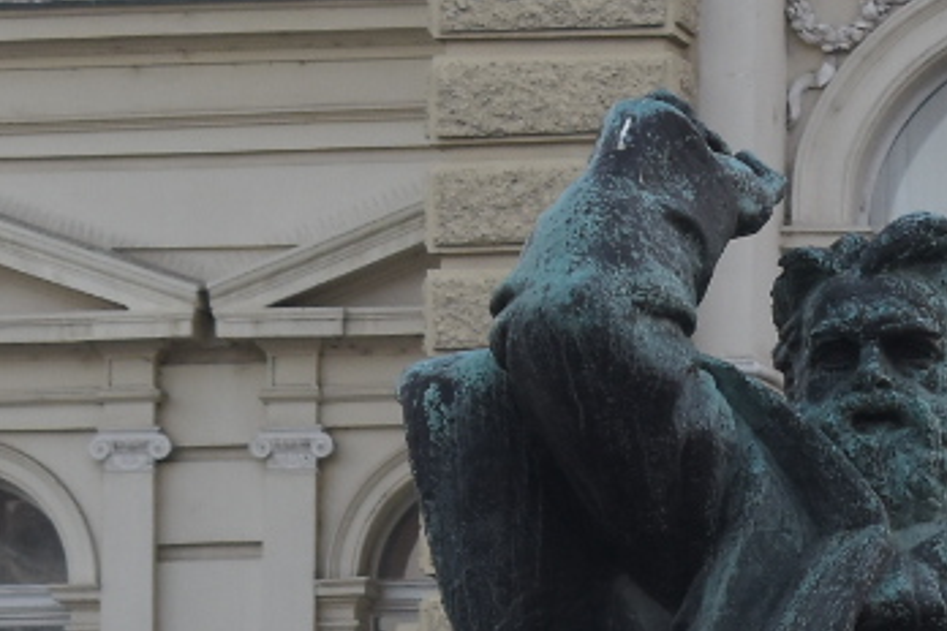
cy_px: 1341
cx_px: 805
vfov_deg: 2.3
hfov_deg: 3.4
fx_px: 15808
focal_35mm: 601
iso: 400
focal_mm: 86
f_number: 4
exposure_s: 1/100
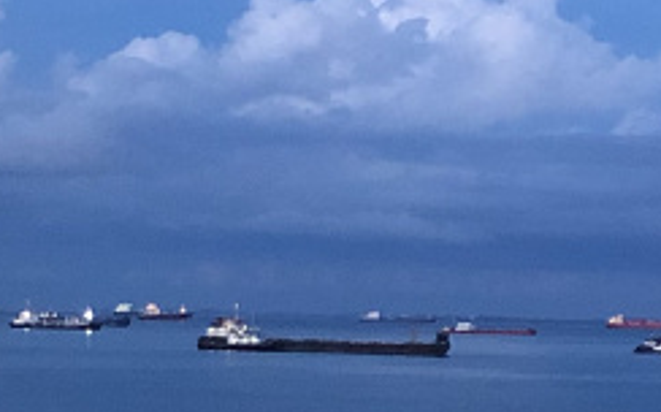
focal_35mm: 146
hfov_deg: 12.6
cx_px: 1325
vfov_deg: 8.9
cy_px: 46
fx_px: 2628
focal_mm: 3.99
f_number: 1.8
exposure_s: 1/15
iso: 80
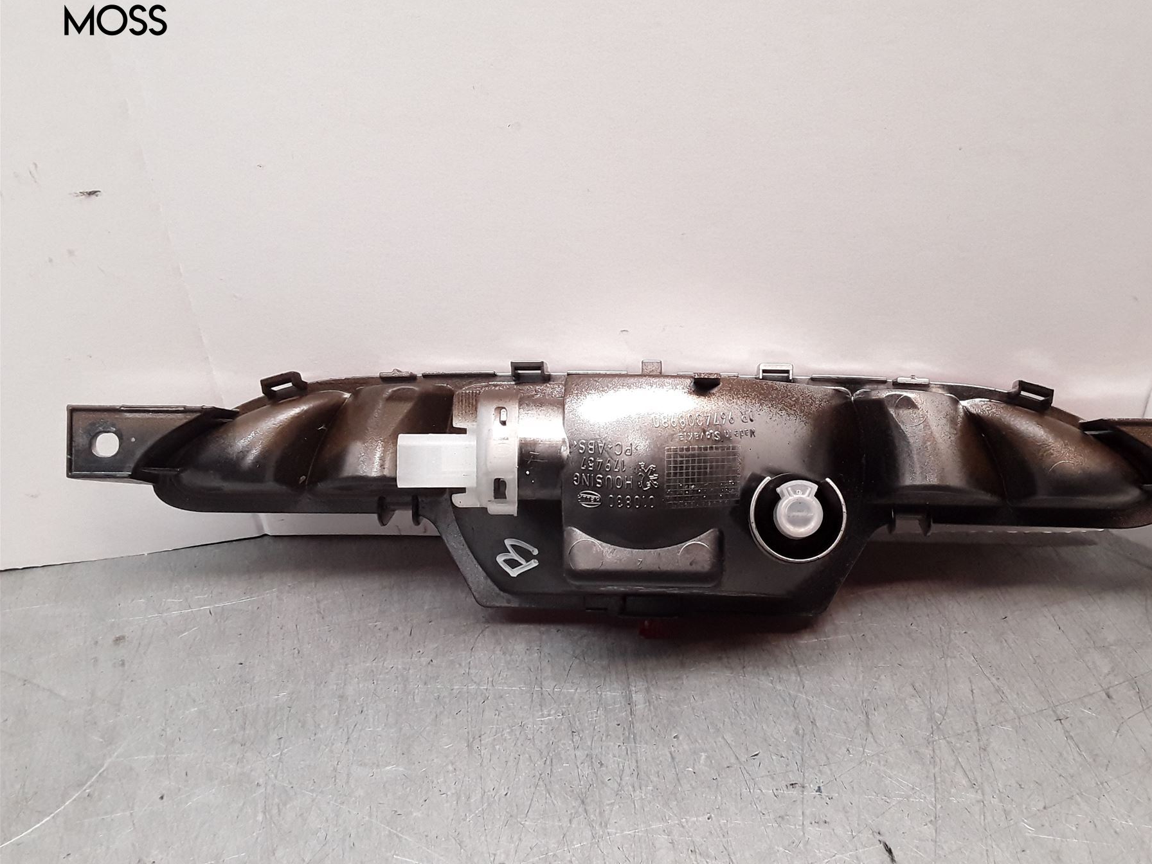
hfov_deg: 56.6
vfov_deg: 44.2
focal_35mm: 32
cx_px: 658
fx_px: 1065
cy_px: 417
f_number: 1.9
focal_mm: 2.91
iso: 100
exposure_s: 1/100
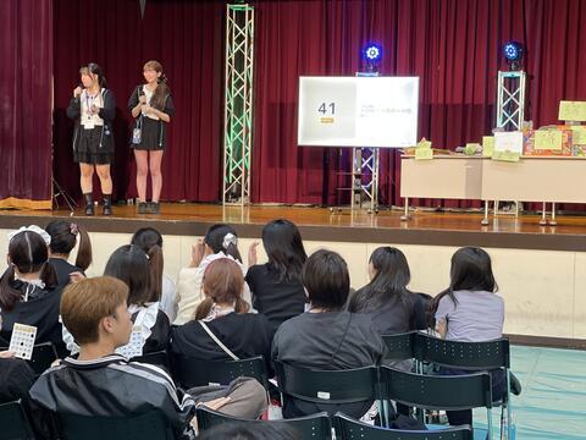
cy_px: 220
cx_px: 293
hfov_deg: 30.3
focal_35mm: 64
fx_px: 1083
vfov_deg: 22.9
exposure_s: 1/40
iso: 200
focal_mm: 7.5
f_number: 2.2
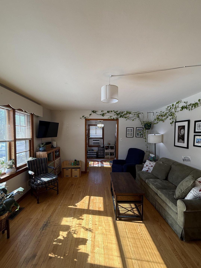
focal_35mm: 15
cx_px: 102
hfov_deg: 81.7
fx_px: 116
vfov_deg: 98.1
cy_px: 140
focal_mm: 2.22
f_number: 2.2
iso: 50
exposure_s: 1/113
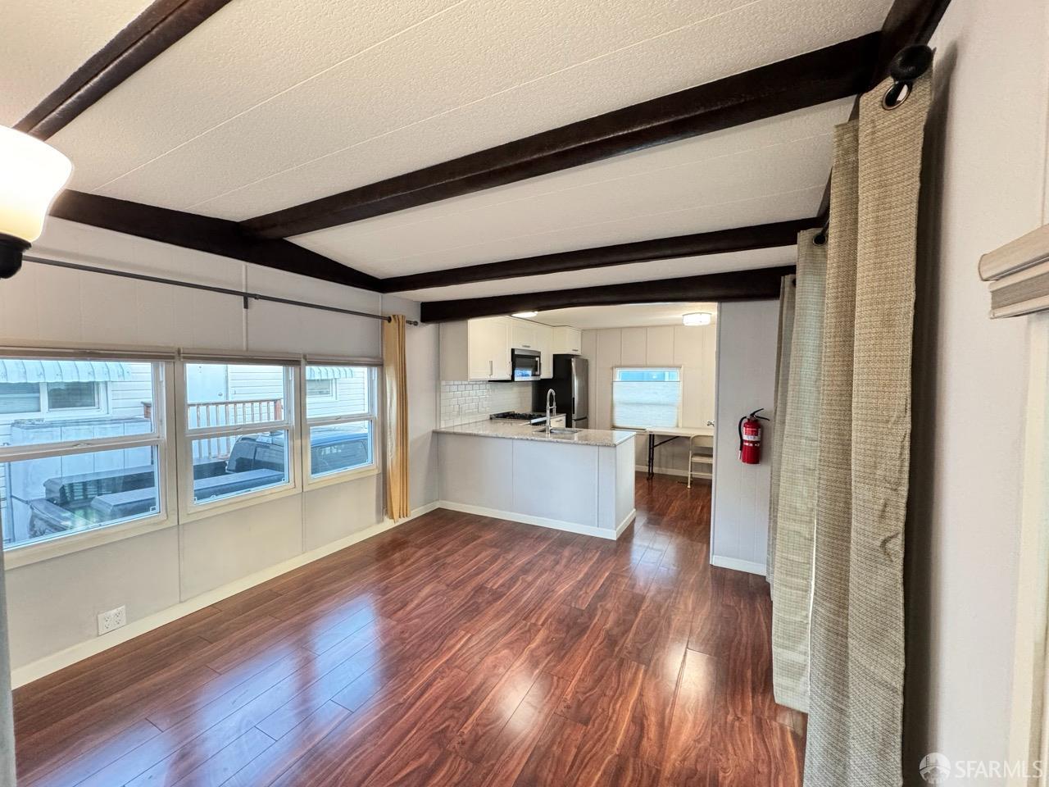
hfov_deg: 102.1
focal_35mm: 14
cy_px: 394
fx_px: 424
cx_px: 524
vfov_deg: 85.7
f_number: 2.2
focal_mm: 2.22
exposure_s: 1/60
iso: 500
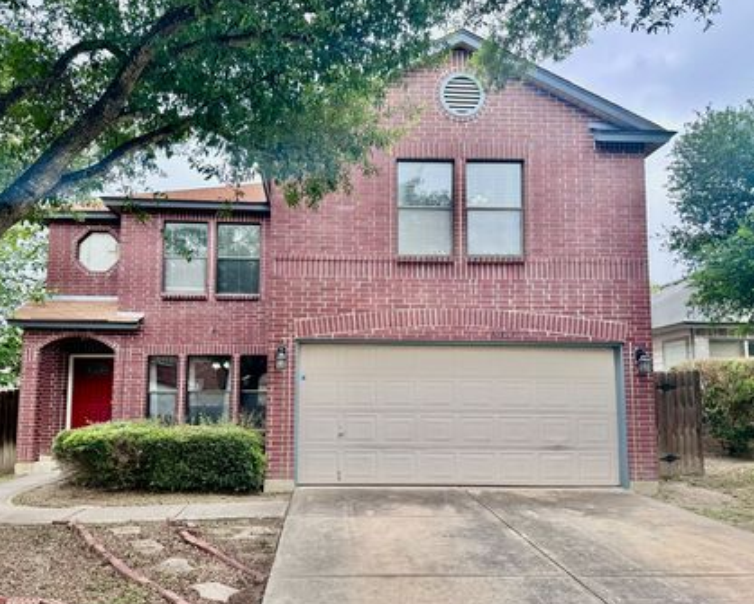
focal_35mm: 28
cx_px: 352
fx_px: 625
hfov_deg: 62.1
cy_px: 329
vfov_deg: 51.5
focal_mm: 6.76
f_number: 1.78
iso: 80
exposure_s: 1/980
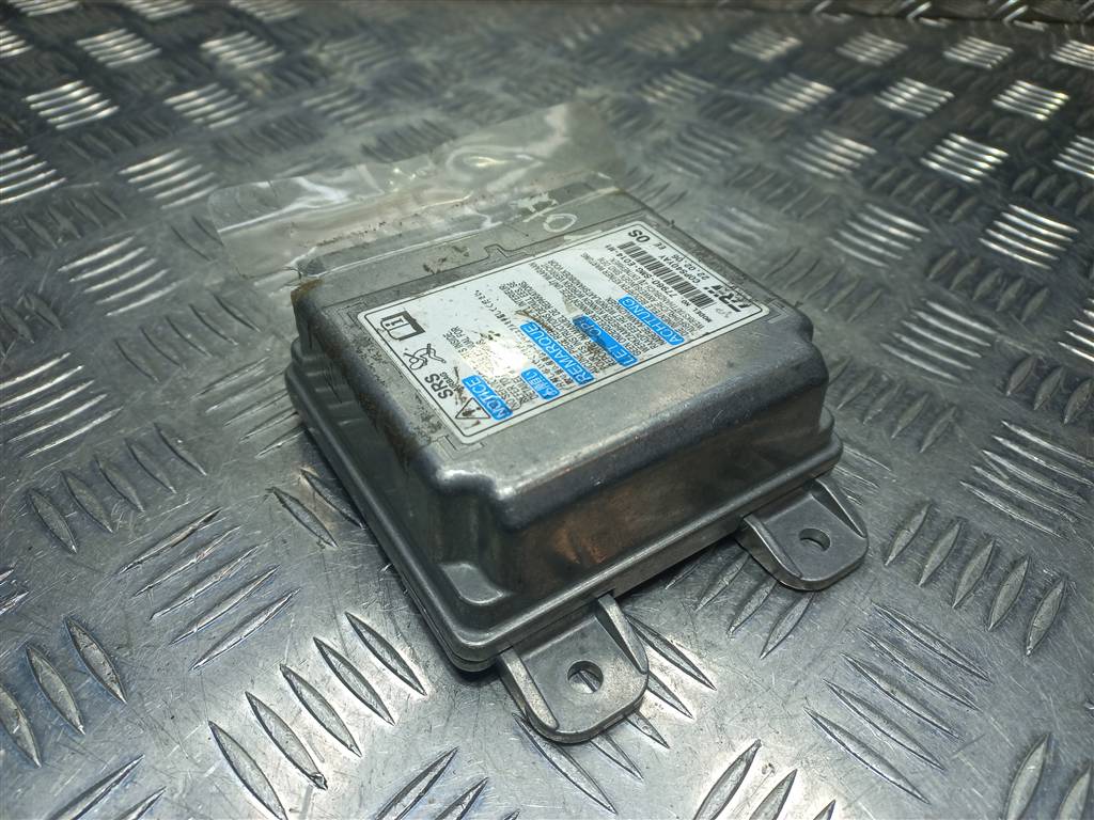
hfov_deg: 69.4
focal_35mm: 25
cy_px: 410
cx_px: 547
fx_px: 790
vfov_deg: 54.9
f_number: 1.8
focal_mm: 4.6
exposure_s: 1/100
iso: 32
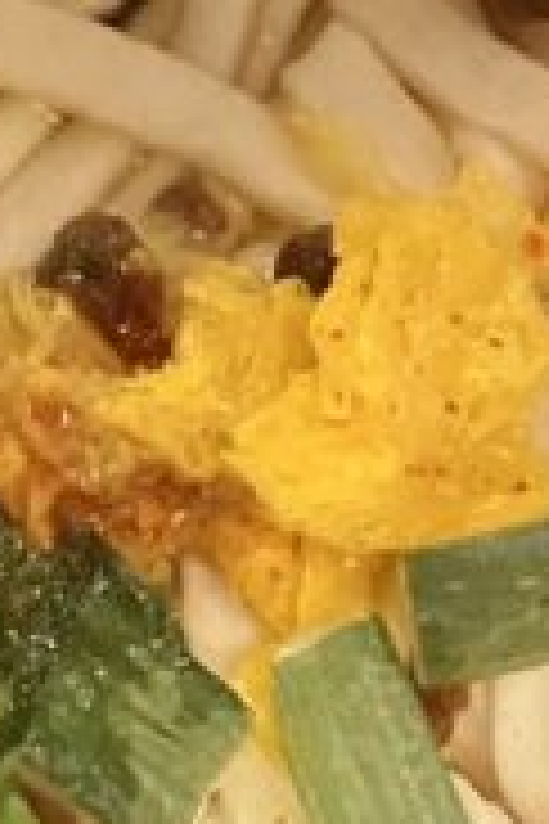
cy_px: -869
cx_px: -212
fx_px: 3728
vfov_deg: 11.3
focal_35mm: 163
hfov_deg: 8.3
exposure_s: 1/43
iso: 320
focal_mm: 3.99
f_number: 1.8
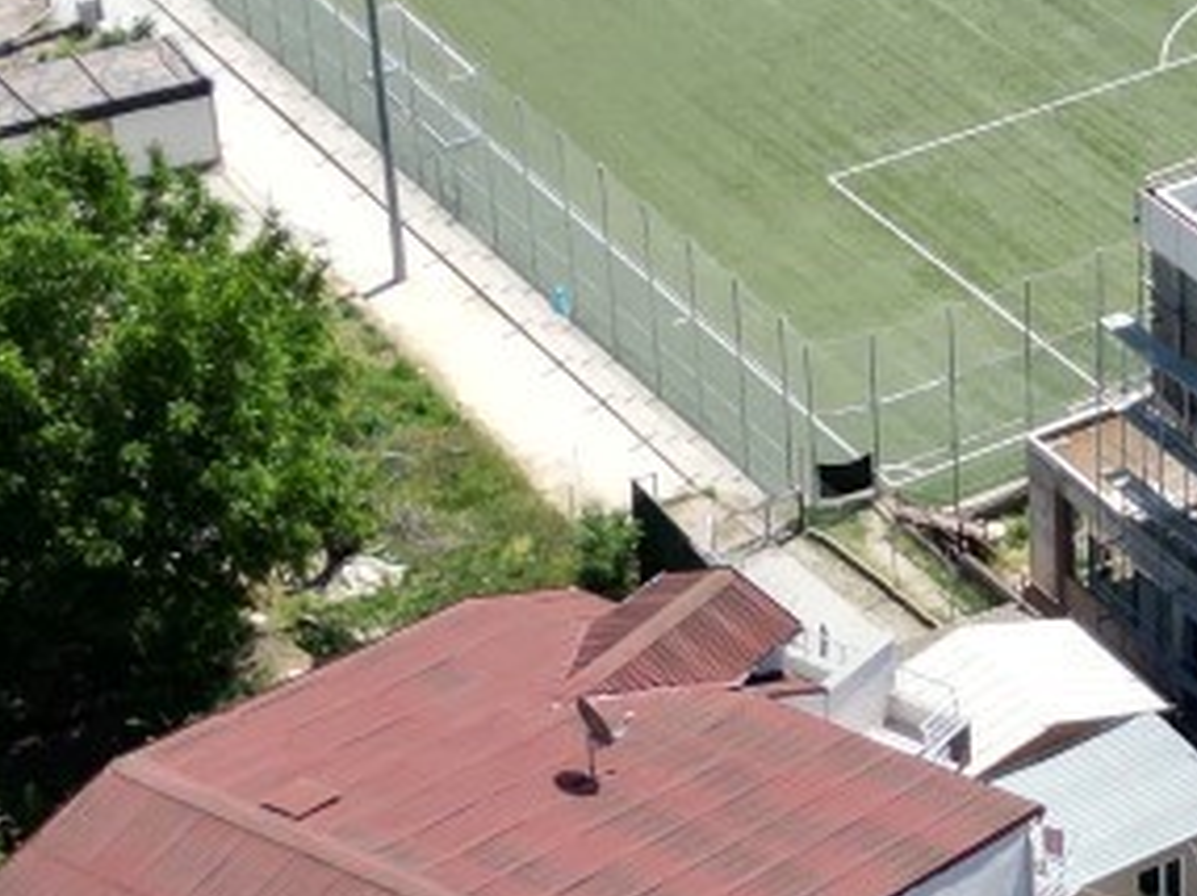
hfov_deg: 15.7
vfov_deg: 12.2
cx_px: 1398
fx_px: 4181
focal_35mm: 121
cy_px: 385
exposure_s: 1/3200
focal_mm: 6.72
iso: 110
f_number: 1.7
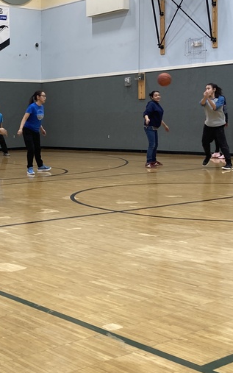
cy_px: 143
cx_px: -6
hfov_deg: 20.9
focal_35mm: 60
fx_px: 609
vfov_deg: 33.9
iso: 80
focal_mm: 3.99
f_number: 1.8
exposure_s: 1/121
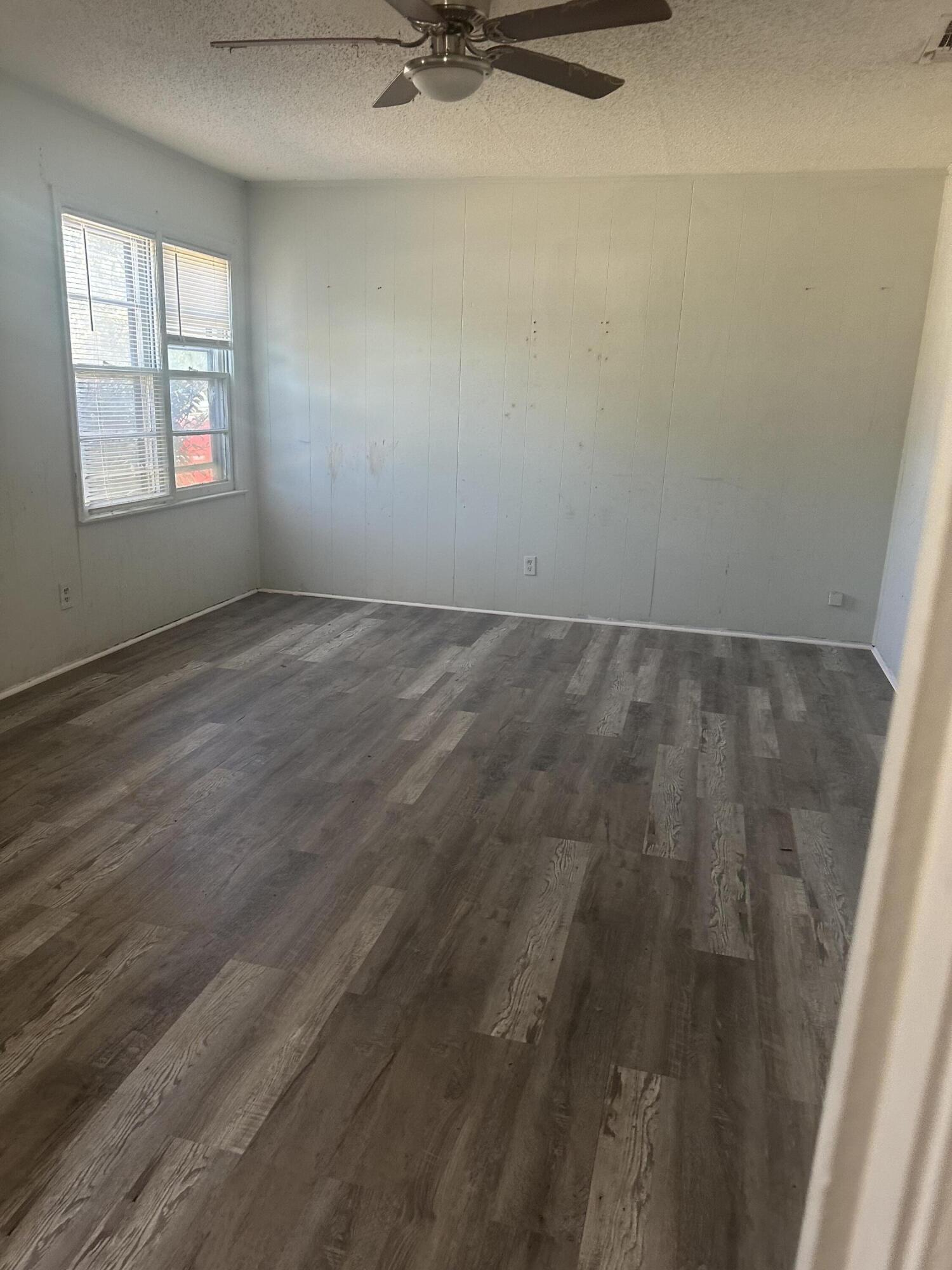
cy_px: 635
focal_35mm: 24
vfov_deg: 71.6
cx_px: 476
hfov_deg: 56.8
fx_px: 880
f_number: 1.78
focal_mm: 6.86
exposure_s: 1/64
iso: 250
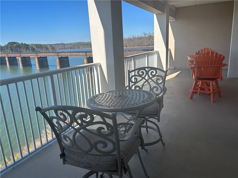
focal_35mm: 26
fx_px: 179
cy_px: 89
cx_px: 119
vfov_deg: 53.1
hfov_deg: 67.3
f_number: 1.5
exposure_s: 1/3165
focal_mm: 5.7
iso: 50
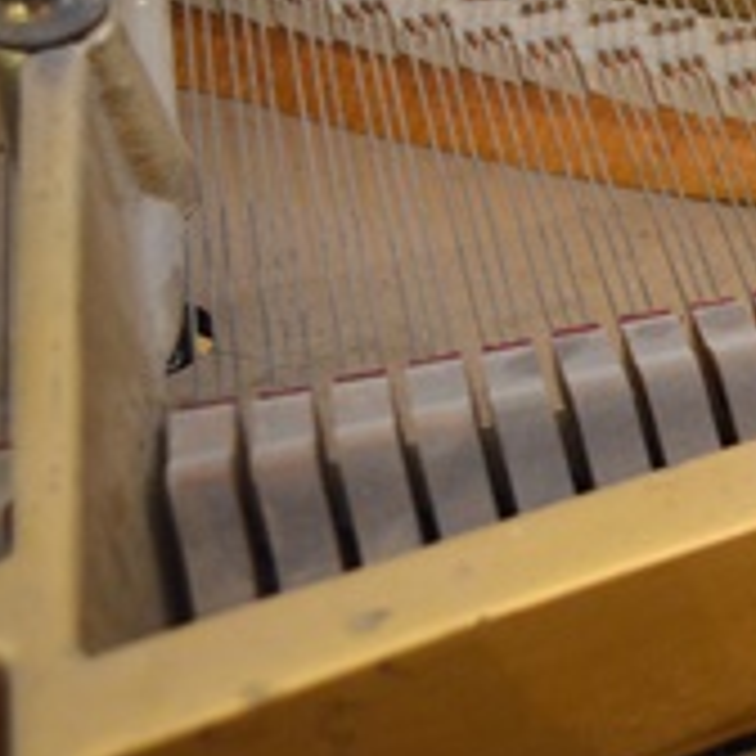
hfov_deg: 17.6
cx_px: 1310
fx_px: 2026
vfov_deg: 20.9
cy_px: 171
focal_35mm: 82
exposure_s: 1/30
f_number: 3.5
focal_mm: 18
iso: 1100
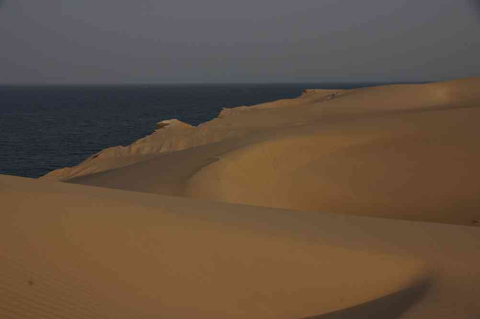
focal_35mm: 49
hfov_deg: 40.4
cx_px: 240
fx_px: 653
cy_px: 160
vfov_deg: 27.5
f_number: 8
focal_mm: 32.5
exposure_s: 1/250
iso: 100
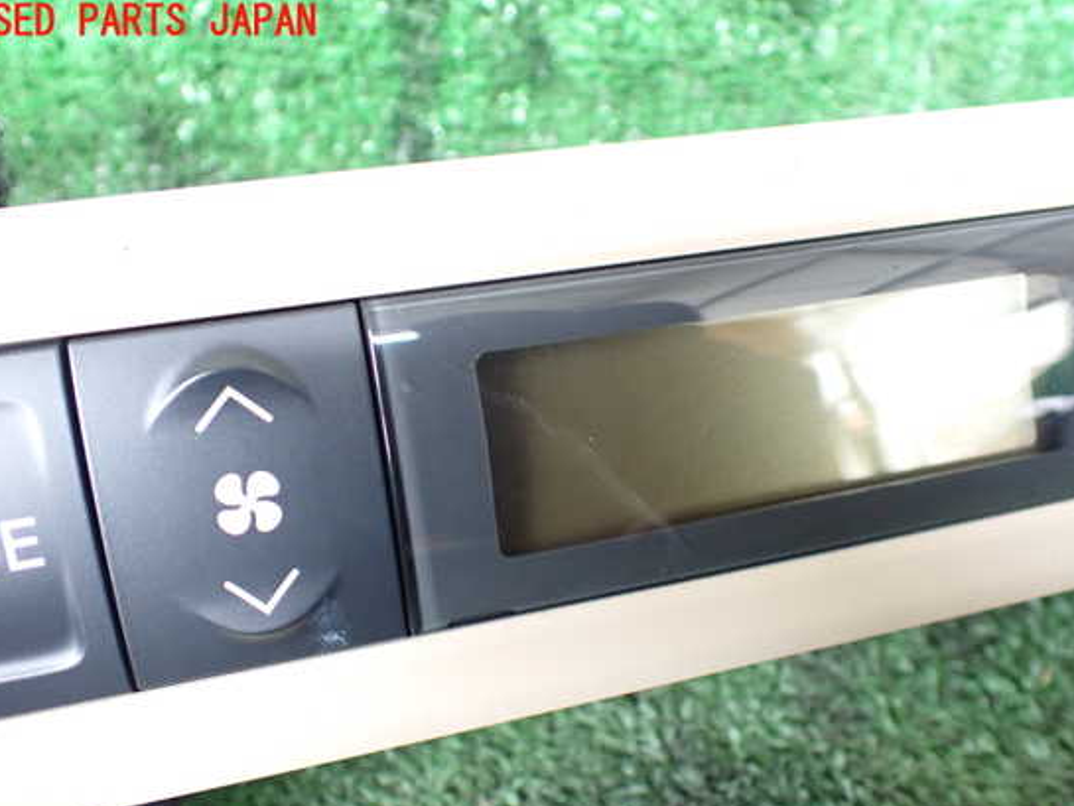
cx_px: 550
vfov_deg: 42.9
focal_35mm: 33
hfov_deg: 55.3
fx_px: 1024
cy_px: 441
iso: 800
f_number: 2.3
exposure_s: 1/80
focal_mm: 5.4
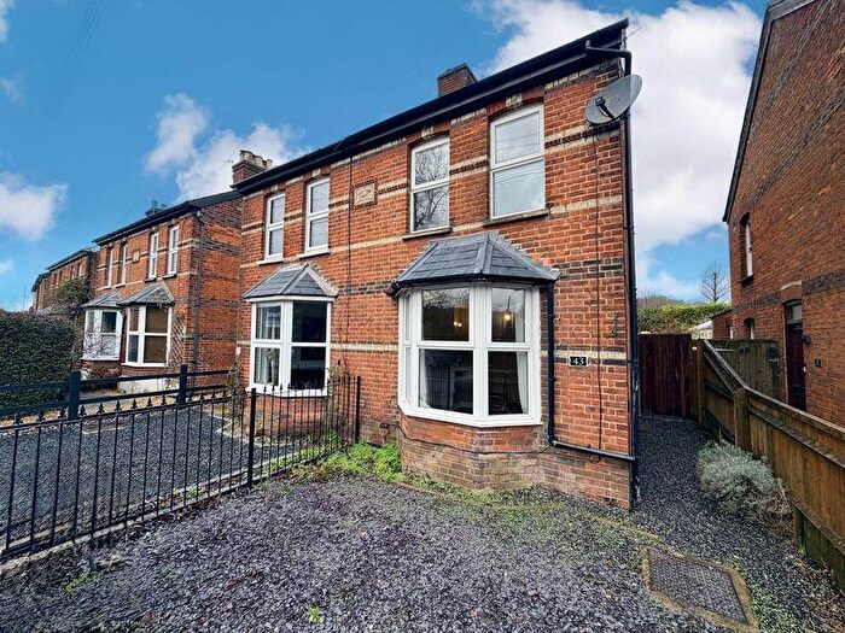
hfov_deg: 102.1
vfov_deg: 85.7
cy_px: 316
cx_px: 422
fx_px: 342
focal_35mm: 14
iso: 50
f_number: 2.2
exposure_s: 1/502
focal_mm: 2.22
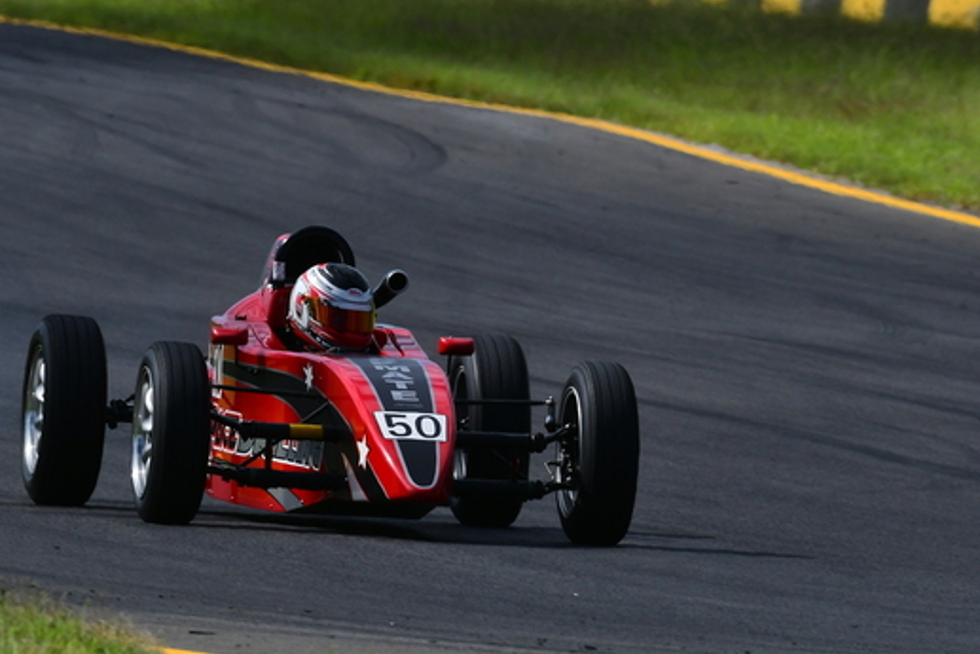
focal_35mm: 1160
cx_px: 390
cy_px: 272
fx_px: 31585
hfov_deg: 1.8
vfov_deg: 1.2
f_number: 11
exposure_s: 1/640
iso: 250
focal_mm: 500
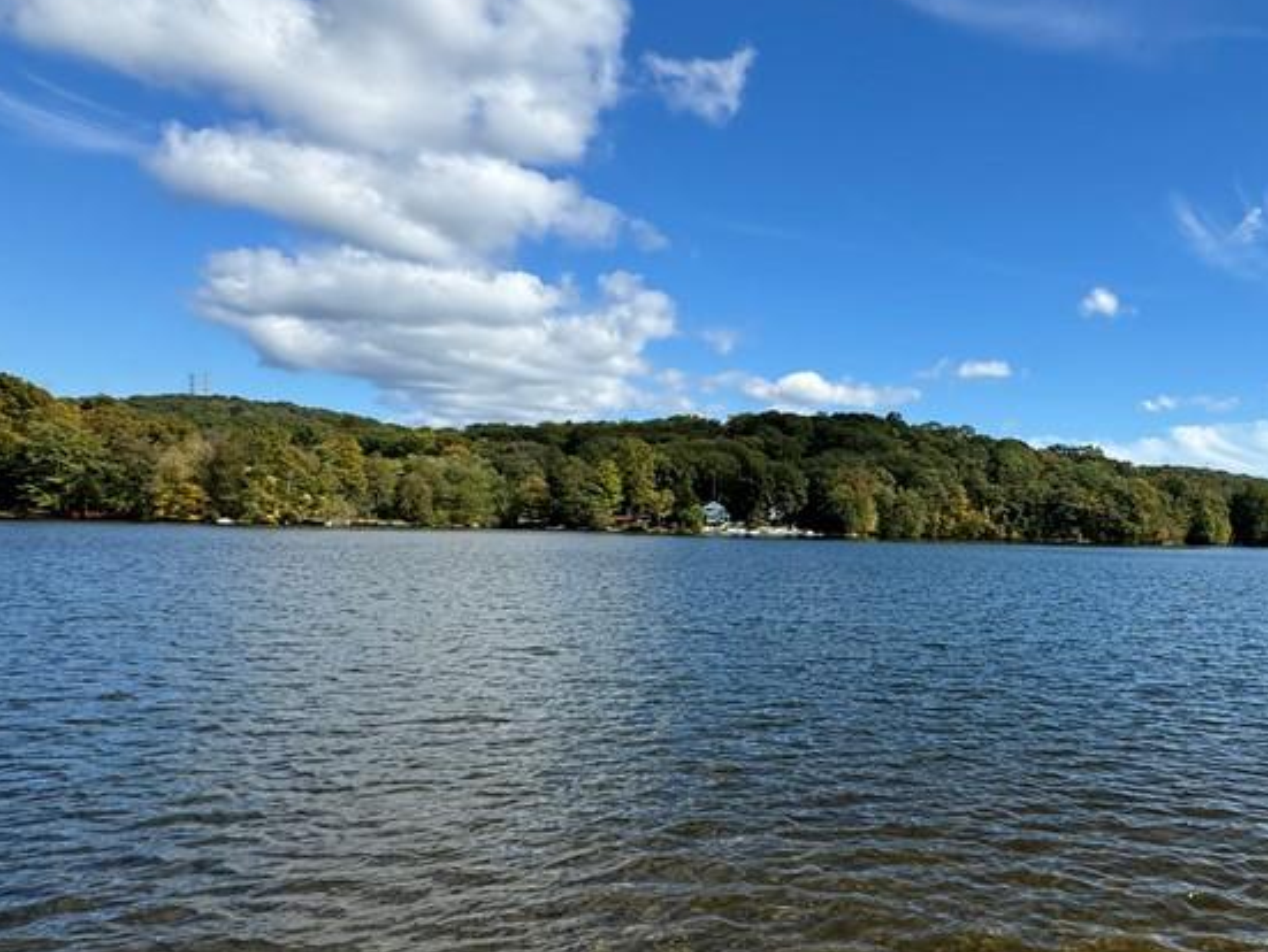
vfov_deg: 52.6
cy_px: 589
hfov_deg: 63.4
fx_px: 953
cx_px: 948
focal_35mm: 26
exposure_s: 1/1709
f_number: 2.2
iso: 40
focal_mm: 2.22
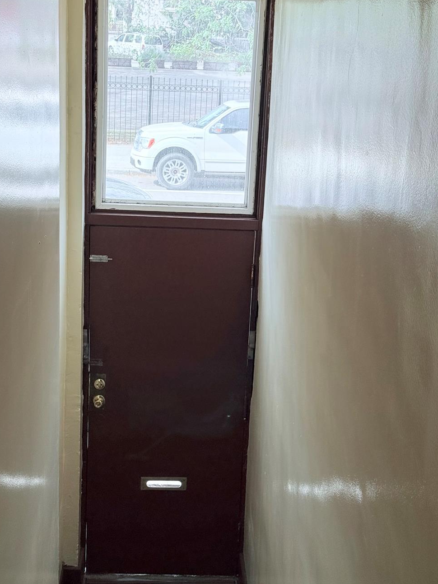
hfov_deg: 25.6
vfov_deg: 33.8
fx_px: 961
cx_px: 189
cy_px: 279
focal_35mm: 57
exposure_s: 1/373
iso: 64
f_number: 1.78
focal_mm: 6.76
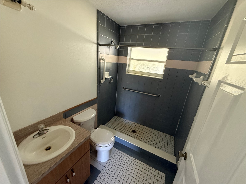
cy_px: 92
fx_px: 99
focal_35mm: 14
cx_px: 123
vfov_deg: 85.7
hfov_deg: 102.1
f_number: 2.2
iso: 500
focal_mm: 2.22
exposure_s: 1/60
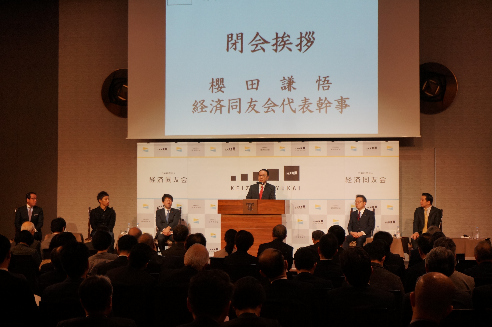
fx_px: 1024
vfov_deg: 18.1
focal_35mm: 75
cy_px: 164
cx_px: 246
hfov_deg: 27.0
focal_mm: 50
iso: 500
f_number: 5.6
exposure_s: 1/80
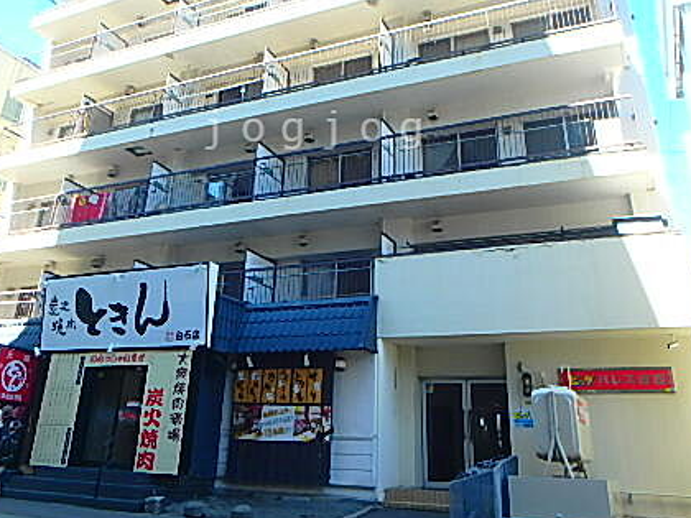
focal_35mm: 32
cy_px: 130
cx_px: 318
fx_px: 639
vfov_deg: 42.8
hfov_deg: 56.7
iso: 125
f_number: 3.5
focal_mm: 3.7
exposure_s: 1/200
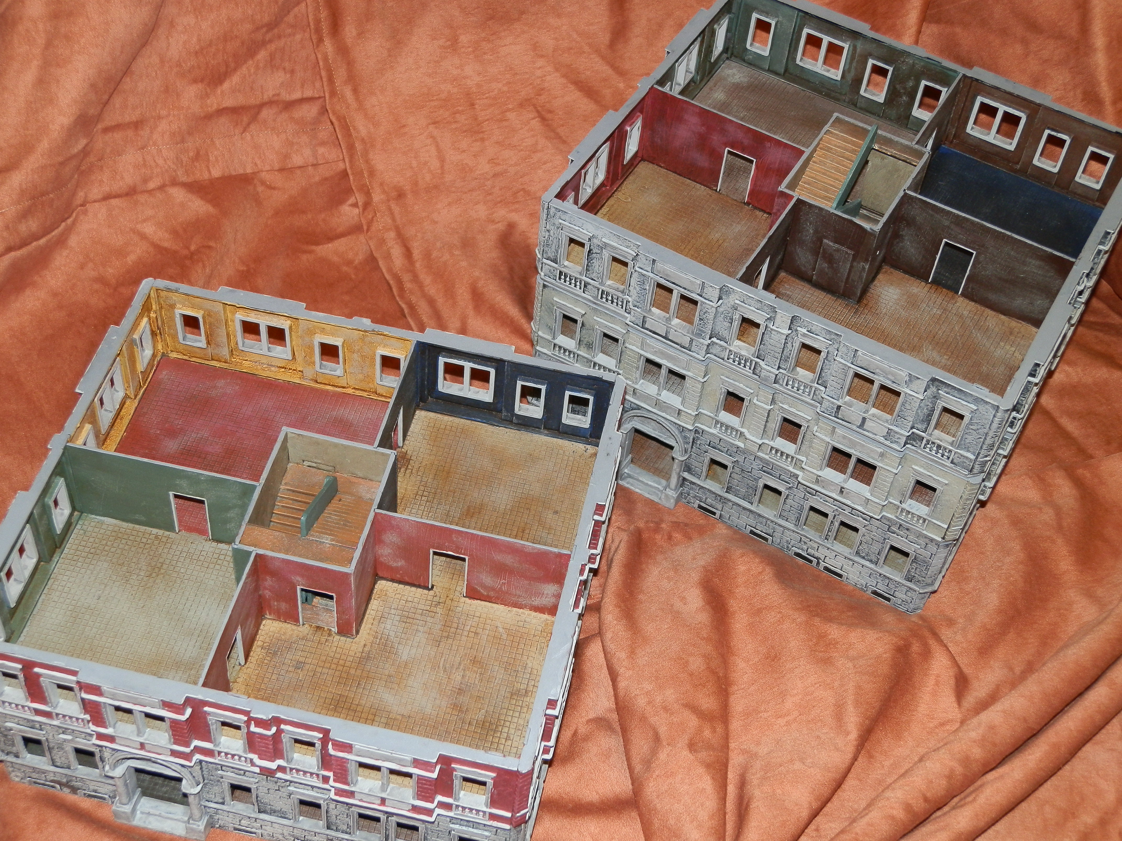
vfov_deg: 30.9
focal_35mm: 47
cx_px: 561
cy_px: 420
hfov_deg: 40.4
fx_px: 1523
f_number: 3.5
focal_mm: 8.51
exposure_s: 1/80
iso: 100
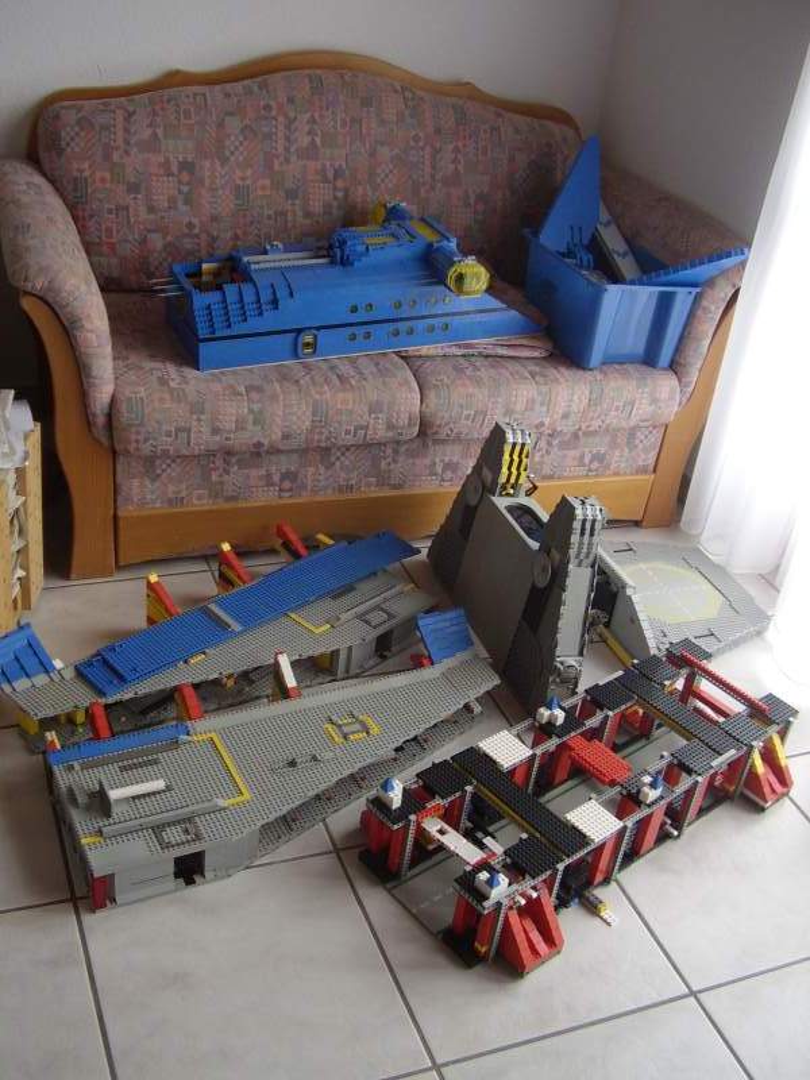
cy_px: 540
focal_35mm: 30
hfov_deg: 46.8
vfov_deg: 60.0
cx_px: 405
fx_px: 936
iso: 100
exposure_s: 1/38
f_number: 2.9
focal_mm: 5.8
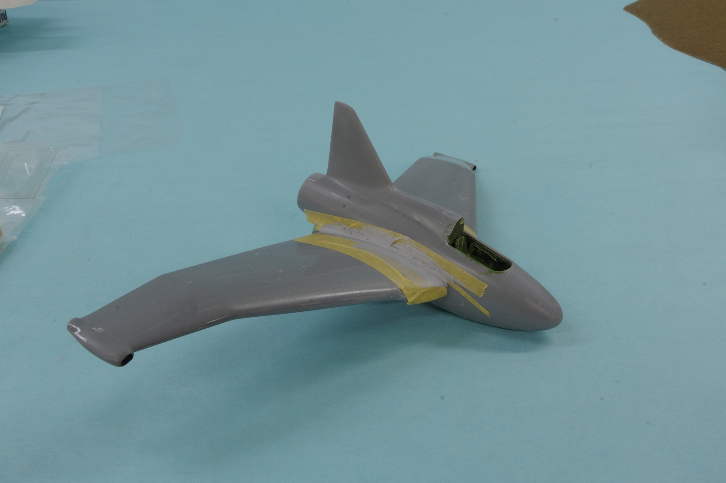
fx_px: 786
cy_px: 242
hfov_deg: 49.6
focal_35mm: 39
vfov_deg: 34.2
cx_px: 363
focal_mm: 26
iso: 100
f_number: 25
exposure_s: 1.6
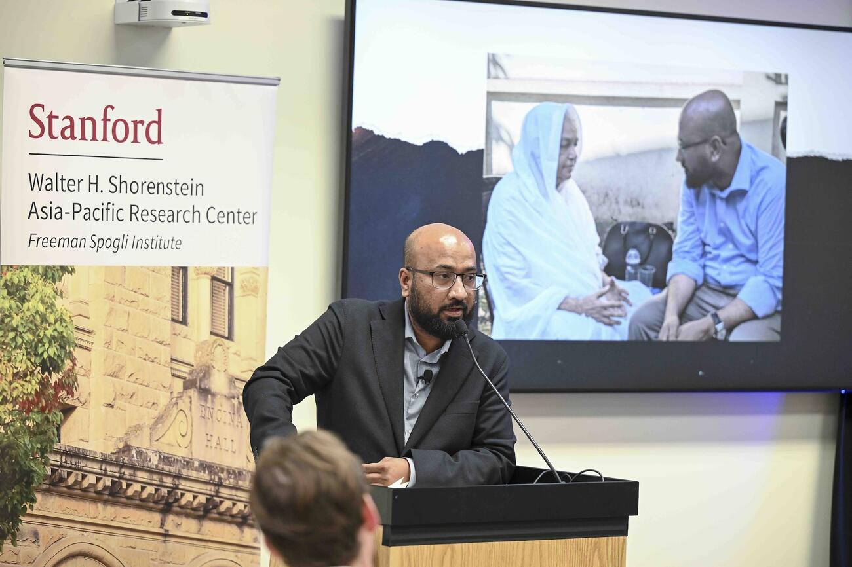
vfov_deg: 11.9
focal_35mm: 115
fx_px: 2721
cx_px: 426
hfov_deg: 17.8
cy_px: 284
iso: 1600
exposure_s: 1/160
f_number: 2.8
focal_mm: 115
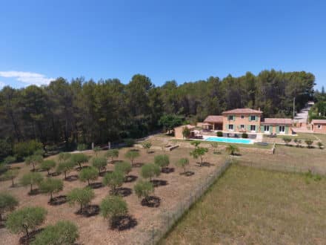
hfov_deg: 81.7
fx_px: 188
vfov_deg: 66.0
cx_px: 163
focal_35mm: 20
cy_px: 122
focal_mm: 3.61
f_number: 2.8
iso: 100
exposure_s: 1/803
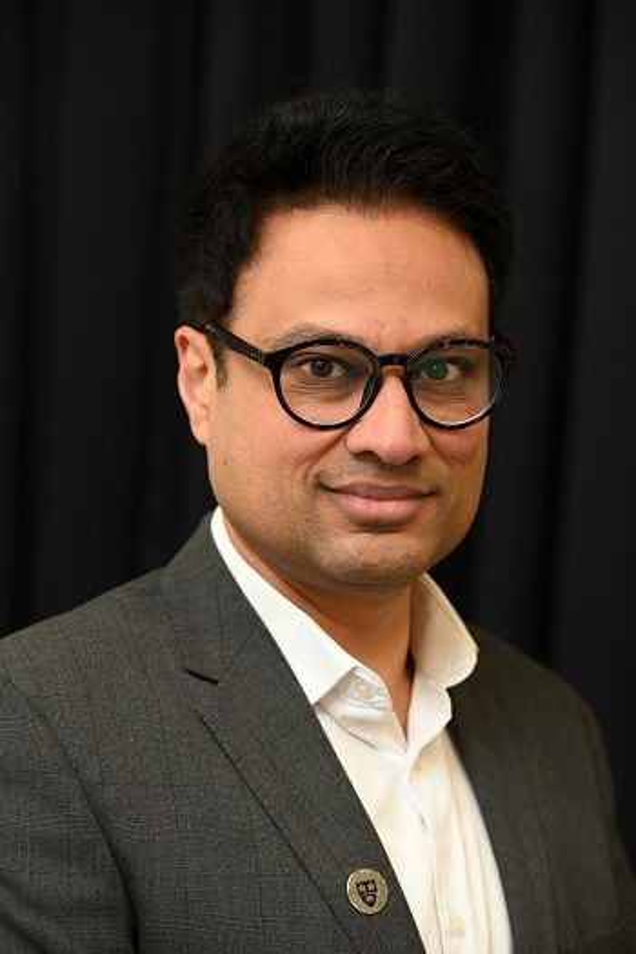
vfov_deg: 15.8
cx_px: 318
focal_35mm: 130
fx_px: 3445
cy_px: 477
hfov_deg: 10.5
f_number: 4
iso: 800
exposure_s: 1/100
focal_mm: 130
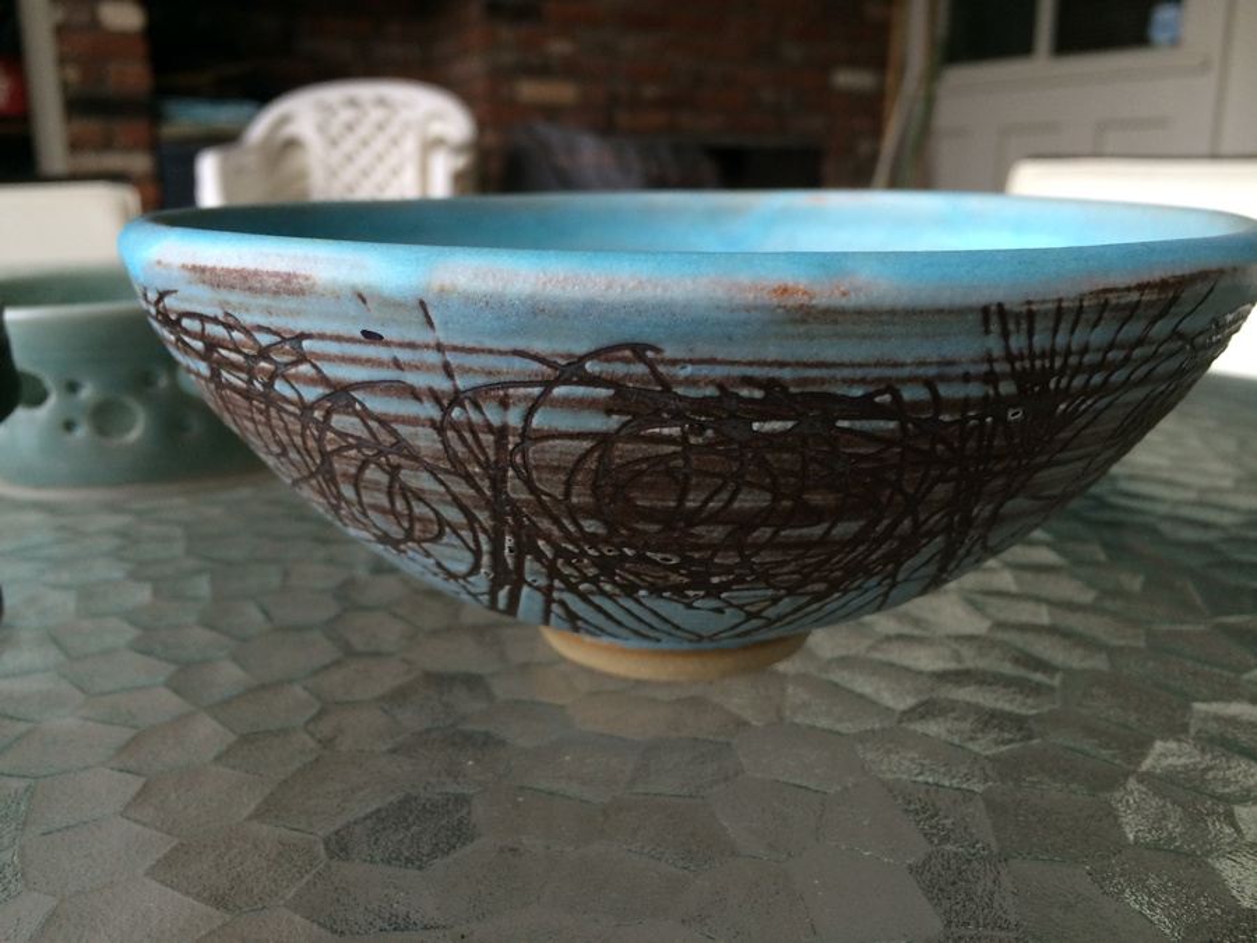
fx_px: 1089
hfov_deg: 60.0
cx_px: 628
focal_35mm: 30
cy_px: 472
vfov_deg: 46.8
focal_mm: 4.12
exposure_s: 1/30
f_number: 2.2
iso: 80
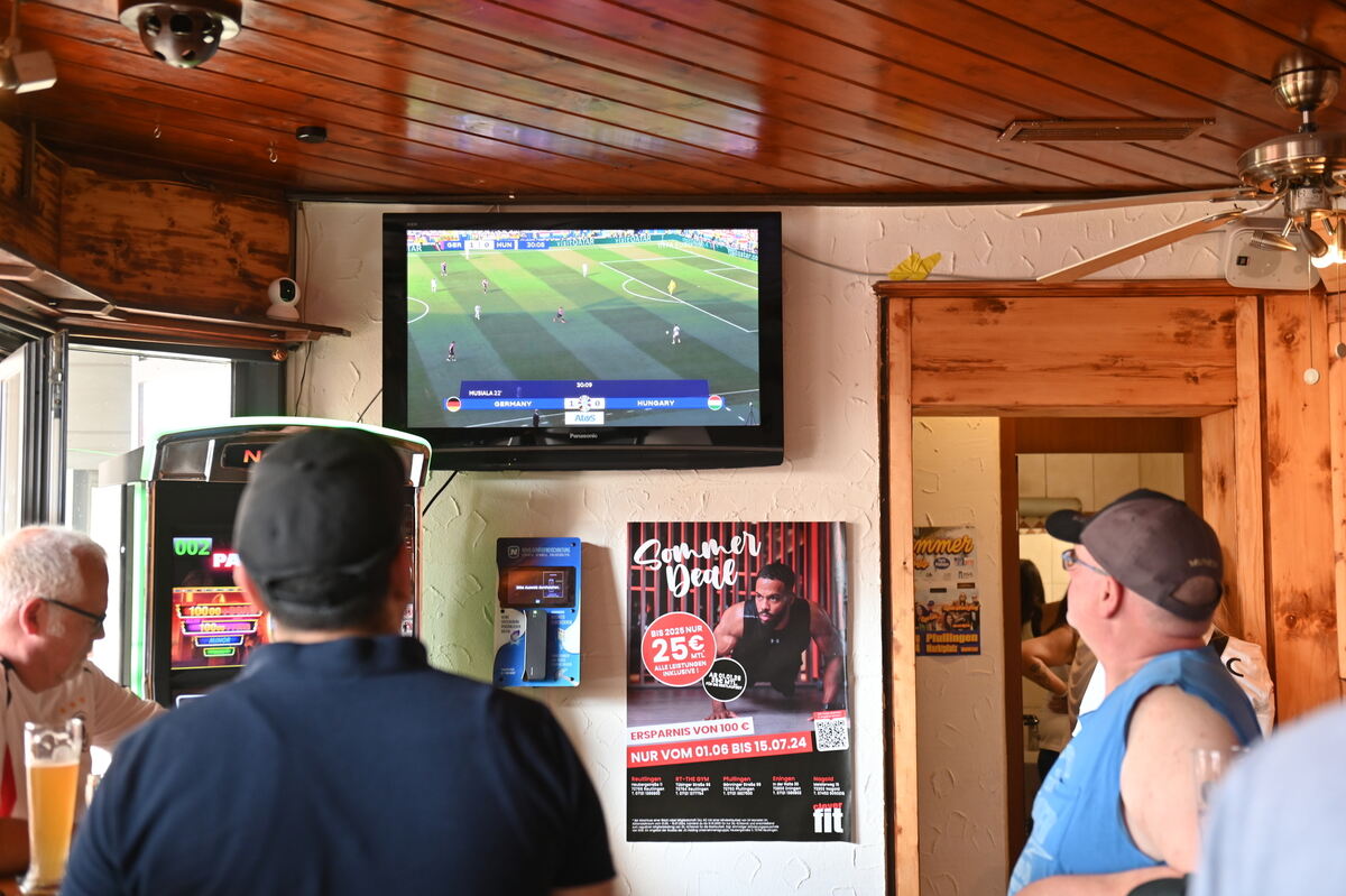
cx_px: 673
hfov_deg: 43.6
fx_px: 1682
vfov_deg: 29.8
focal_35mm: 45
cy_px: 448
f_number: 3.2
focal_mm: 45
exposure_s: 1/80
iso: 800
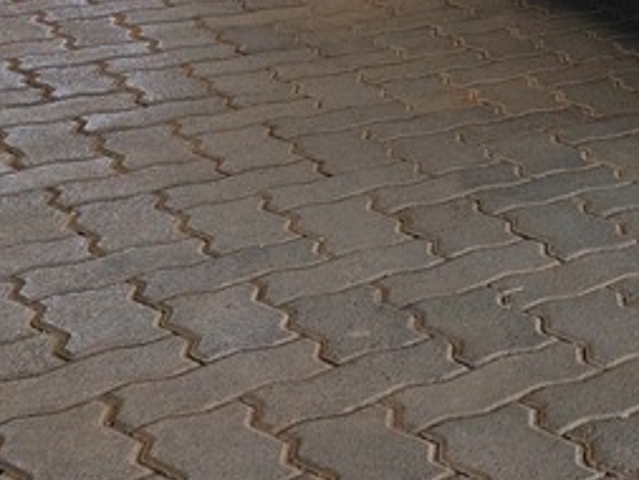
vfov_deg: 13.8
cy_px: -440
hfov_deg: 16.6
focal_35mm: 93
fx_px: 1718
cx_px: 1233
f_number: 1.7
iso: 40
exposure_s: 1/359
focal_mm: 6.25
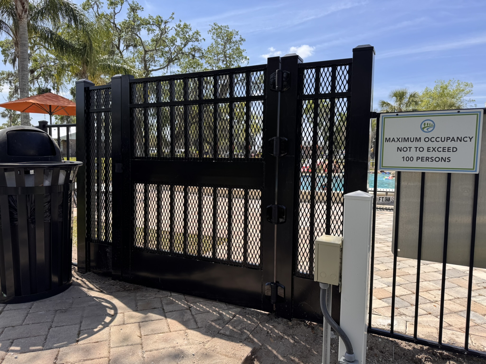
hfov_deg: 71.6
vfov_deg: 56.8
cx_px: 243
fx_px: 337
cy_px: 182
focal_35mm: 24
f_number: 1.78
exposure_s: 1/2604
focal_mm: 6.76
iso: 80
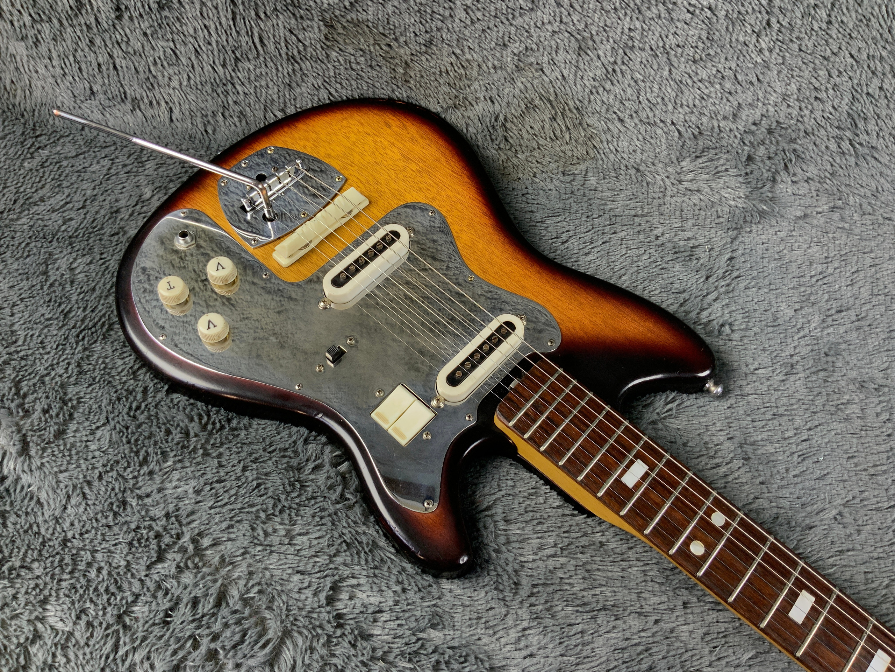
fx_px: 750
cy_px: 336
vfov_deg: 48.2
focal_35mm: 29
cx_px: 448
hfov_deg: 61.7
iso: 50
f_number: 1.8
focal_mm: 3
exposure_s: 1/50
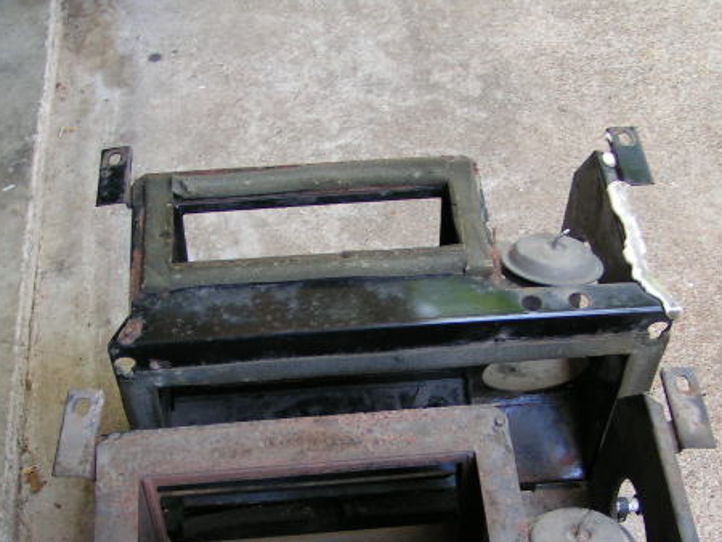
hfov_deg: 35.5
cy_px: 383
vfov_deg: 26.8
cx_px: 339
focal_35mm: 54
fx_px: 1127
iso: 50
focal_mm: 5.8
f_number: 2.8
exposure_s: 1/40
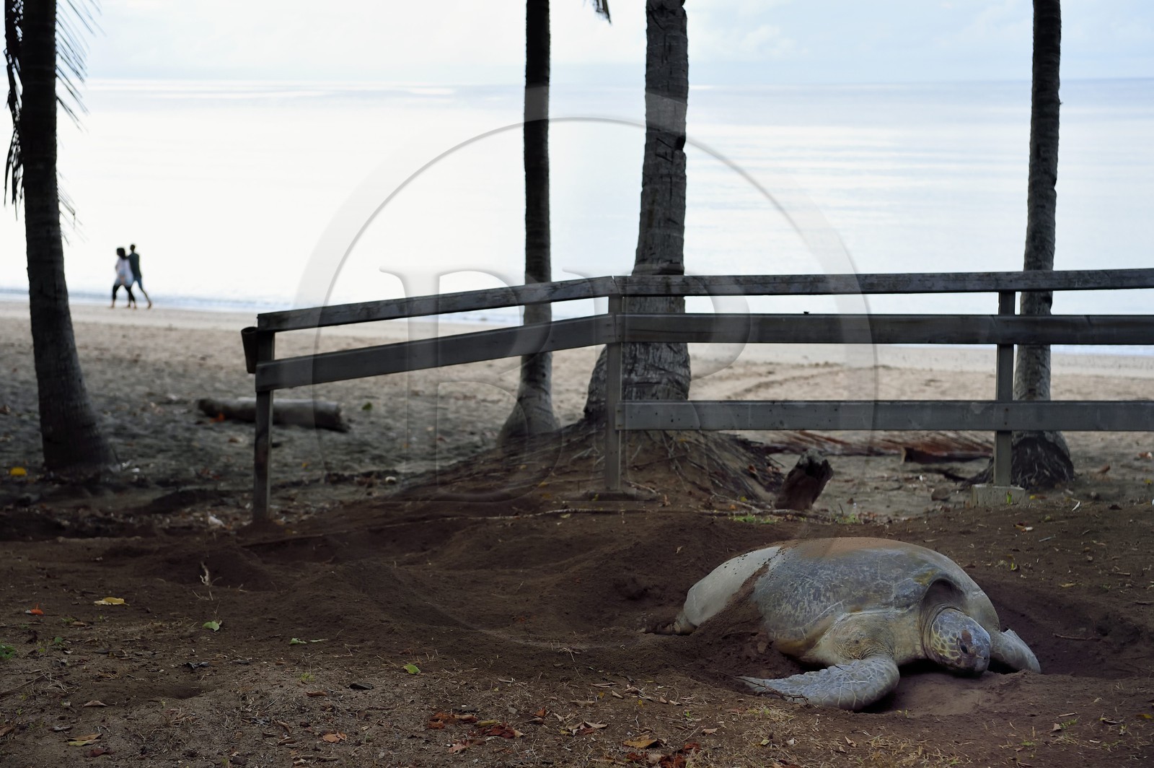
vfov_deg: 21.9
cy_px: 384
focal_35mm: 62
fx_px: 1986
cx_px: 577
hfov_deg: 32.4
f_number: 4.5
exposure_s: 1/50
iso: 2000
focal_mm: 62
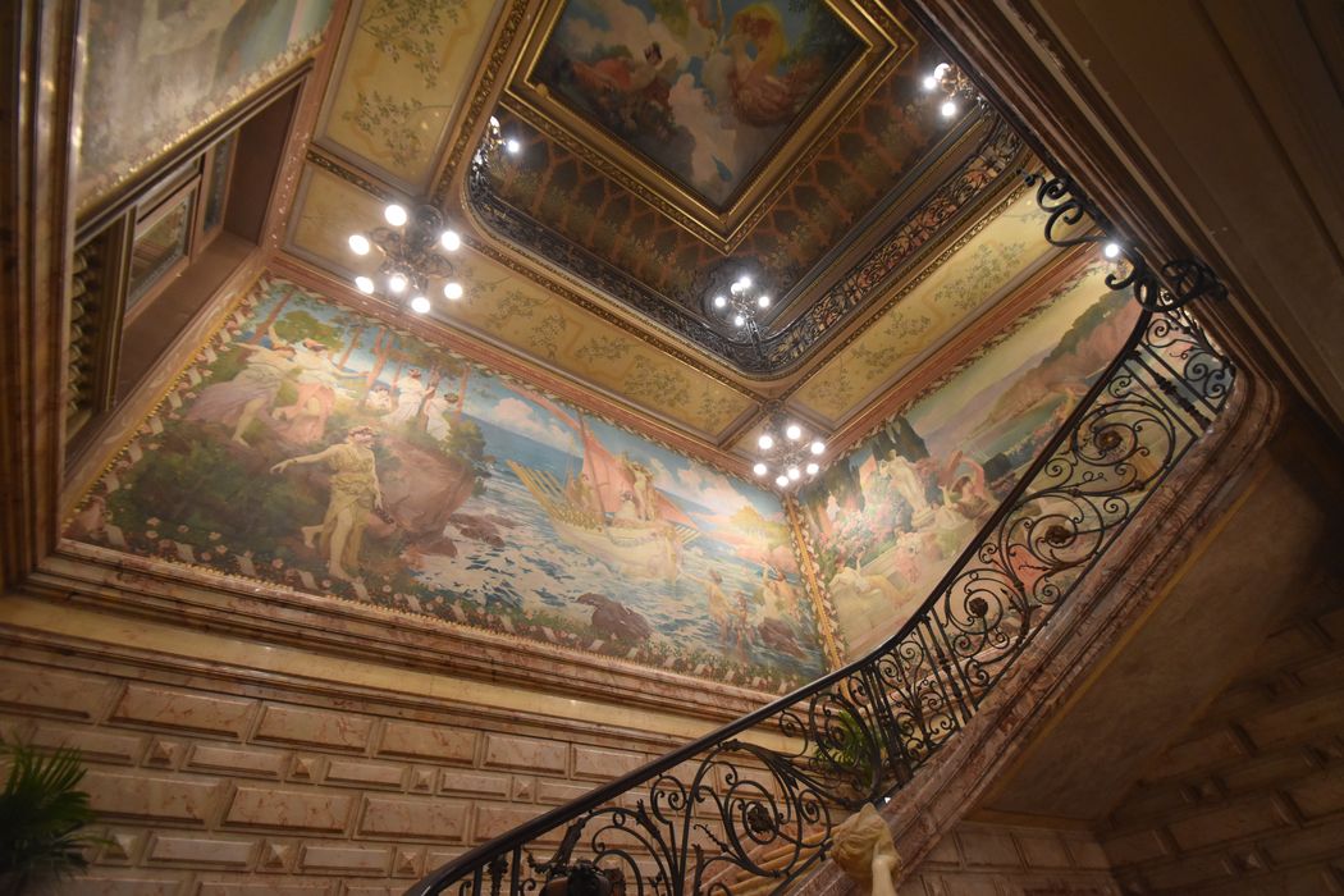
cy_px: 448
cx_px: 672
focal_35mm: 15
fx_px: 560
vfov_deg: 77.3
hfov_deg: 100.4
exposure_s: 1/60
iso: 1800
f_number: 3.5
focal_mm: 10
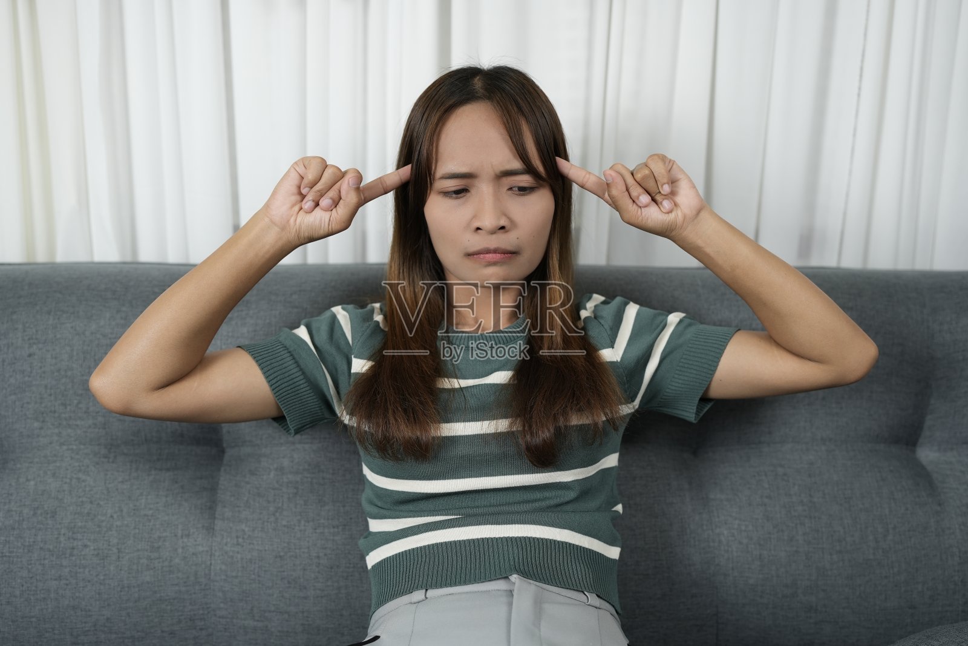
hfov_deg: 54.4
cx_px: 484
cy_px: 323
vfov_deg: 37.9
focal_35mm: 35
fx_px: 941
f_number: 2.2
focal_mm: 35
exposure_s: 1/100
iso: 250
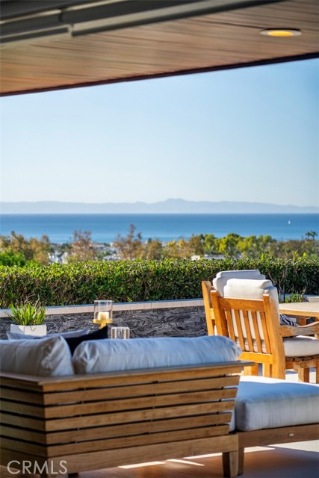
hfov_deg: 13.0
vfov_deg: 19.5
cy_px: 239
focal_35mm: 105
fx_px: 1395
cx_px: 160
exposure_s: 1/4000
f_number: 4
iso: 800
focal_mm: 105
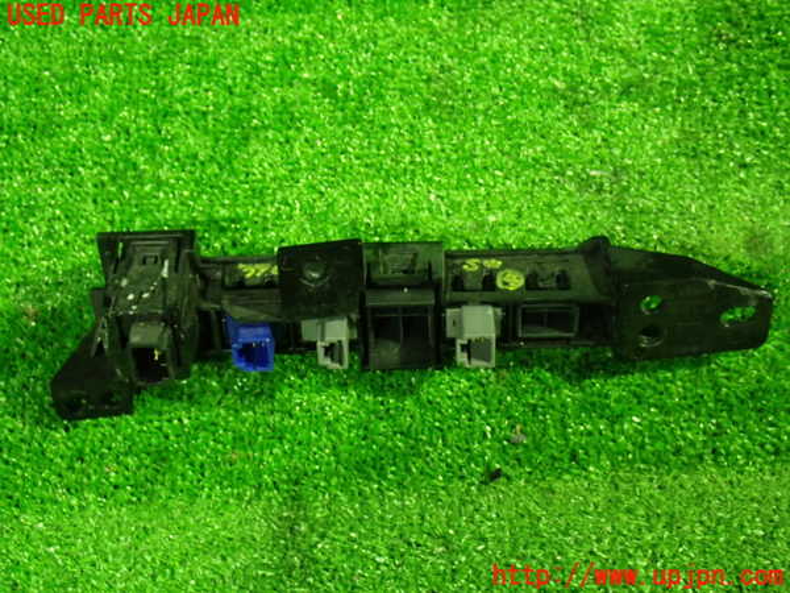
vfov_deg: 25.2
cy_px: 296
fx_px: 1324
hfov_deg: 33.2
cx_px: 395
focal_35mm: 58
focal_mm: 10.35
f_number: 3.5
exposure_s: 1/15
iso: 1000
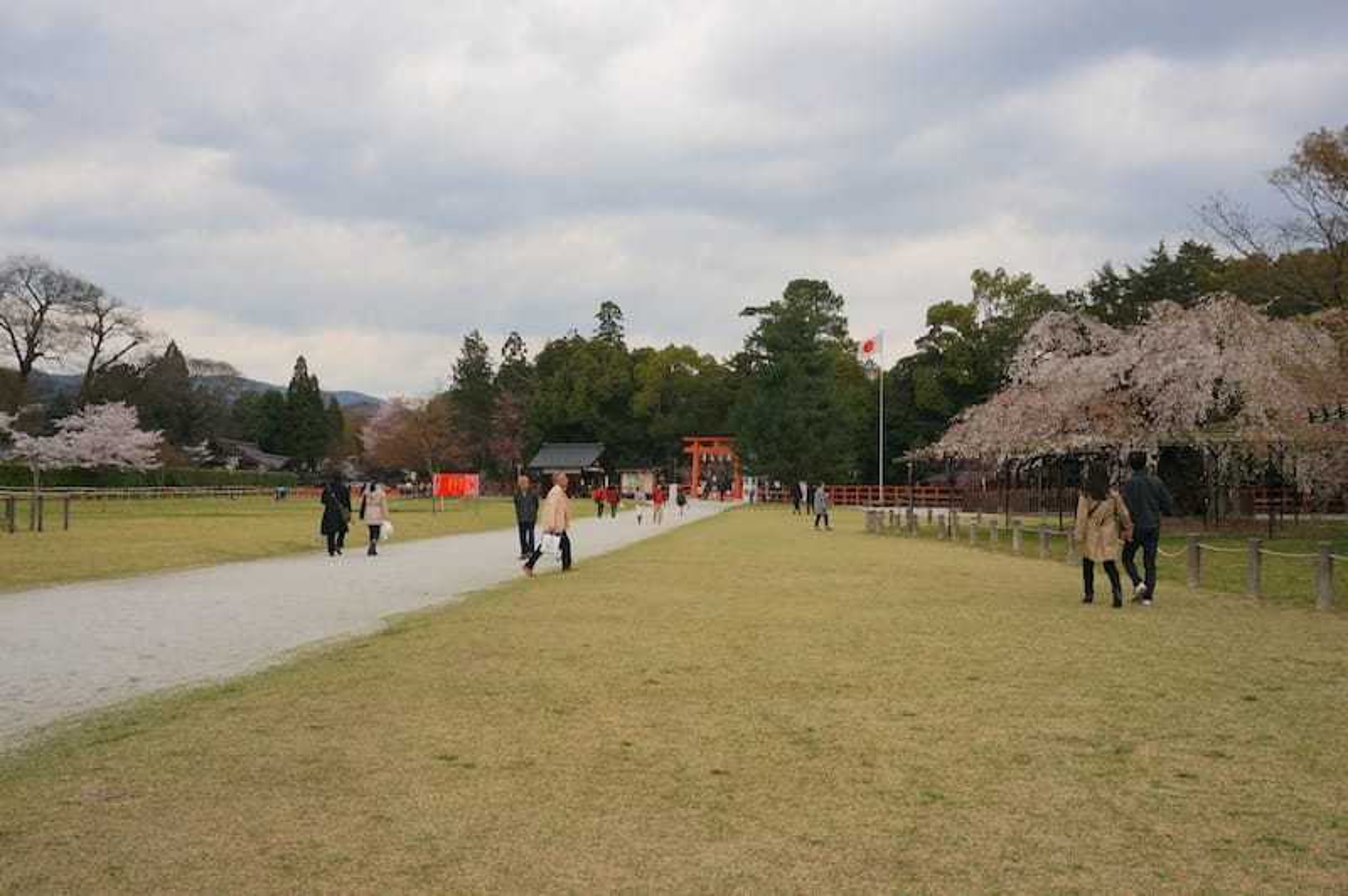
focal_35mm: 30
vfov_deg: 43.5
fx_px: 1122
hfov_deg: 62.0
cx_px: 674
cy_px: 448
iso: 125
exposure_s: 1/100
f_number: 8
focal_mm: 20
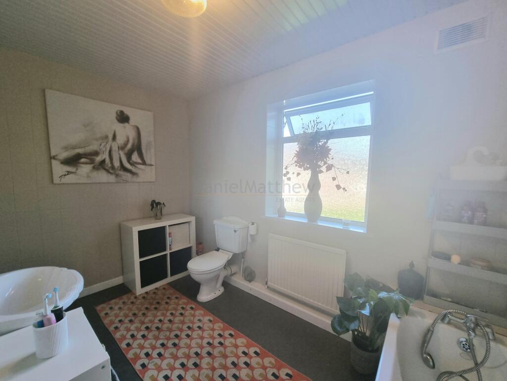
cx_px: 254
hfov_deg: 106.2
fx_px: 190
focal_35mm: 13
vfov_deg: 89.9
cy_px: 190
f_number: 2.2
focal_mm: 2.2
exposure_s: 1/50
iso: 50
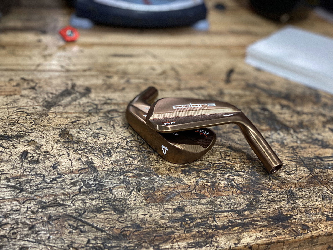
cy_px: 125
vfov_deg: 28.0
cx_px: 166
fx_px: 500
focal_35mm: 52
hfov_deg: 36.8
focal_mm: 6
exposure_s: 1/60
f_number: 2
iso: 125
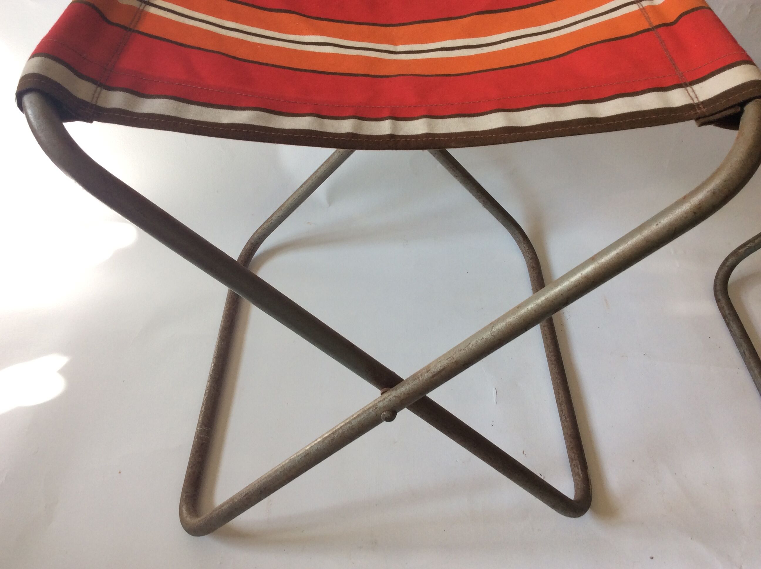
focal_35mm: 32
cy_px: 284
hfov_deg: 56.9
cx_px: 380
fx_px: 702
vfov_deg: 44.1
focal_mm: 3.3
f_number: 2.4
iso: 32
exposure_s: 1/50
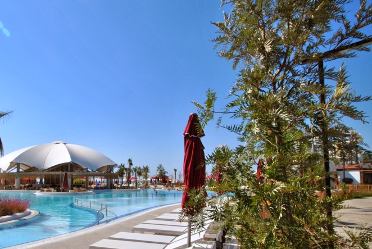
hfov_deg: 67.1
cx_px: 119
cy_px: 160
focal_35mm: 26
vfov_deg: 49.0
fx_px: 269
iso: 100
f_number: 9
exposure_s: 1/320
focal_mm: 10
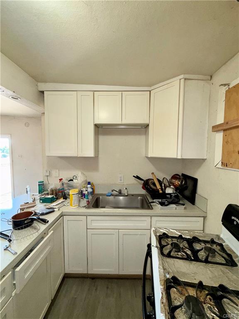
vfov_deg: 102.1
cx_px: 120
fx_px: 129
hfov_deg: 85.7
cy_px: 160
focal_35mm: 14
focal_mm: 2.22
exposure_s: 1/60
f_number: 2.2
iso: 80
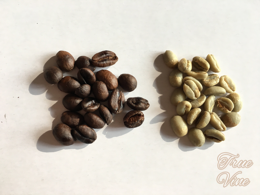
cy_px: 98
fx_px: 218
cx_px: 130
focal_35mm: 29
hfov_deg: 61.7
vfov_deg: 48.2
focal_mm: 4.15
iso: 32
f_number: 2.2
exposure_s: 1/40
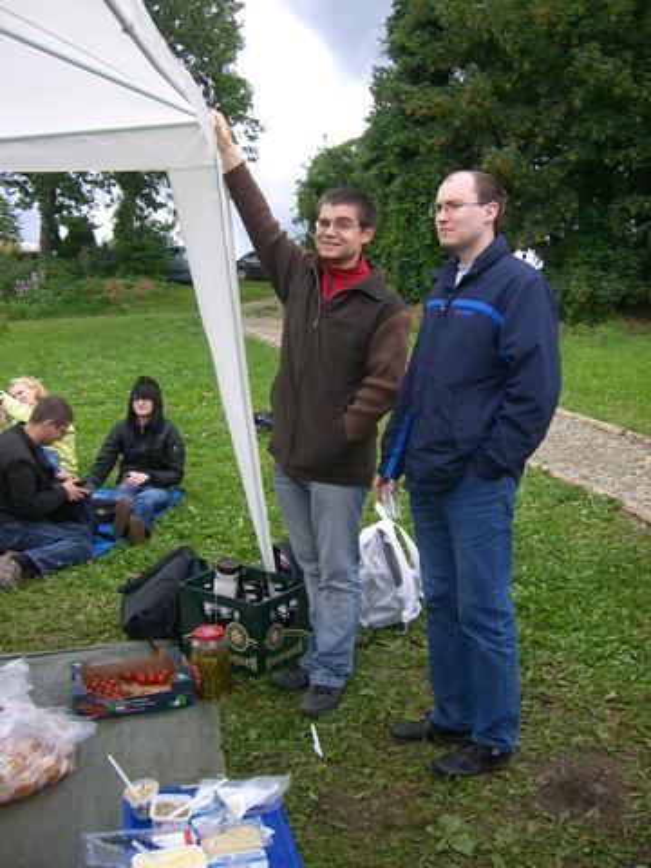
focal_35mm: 38
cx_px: 326
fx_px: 953
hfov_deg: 37.7
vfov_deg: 49.0
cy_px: 434
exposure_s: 1/200
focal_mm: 6.2
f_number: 2.7
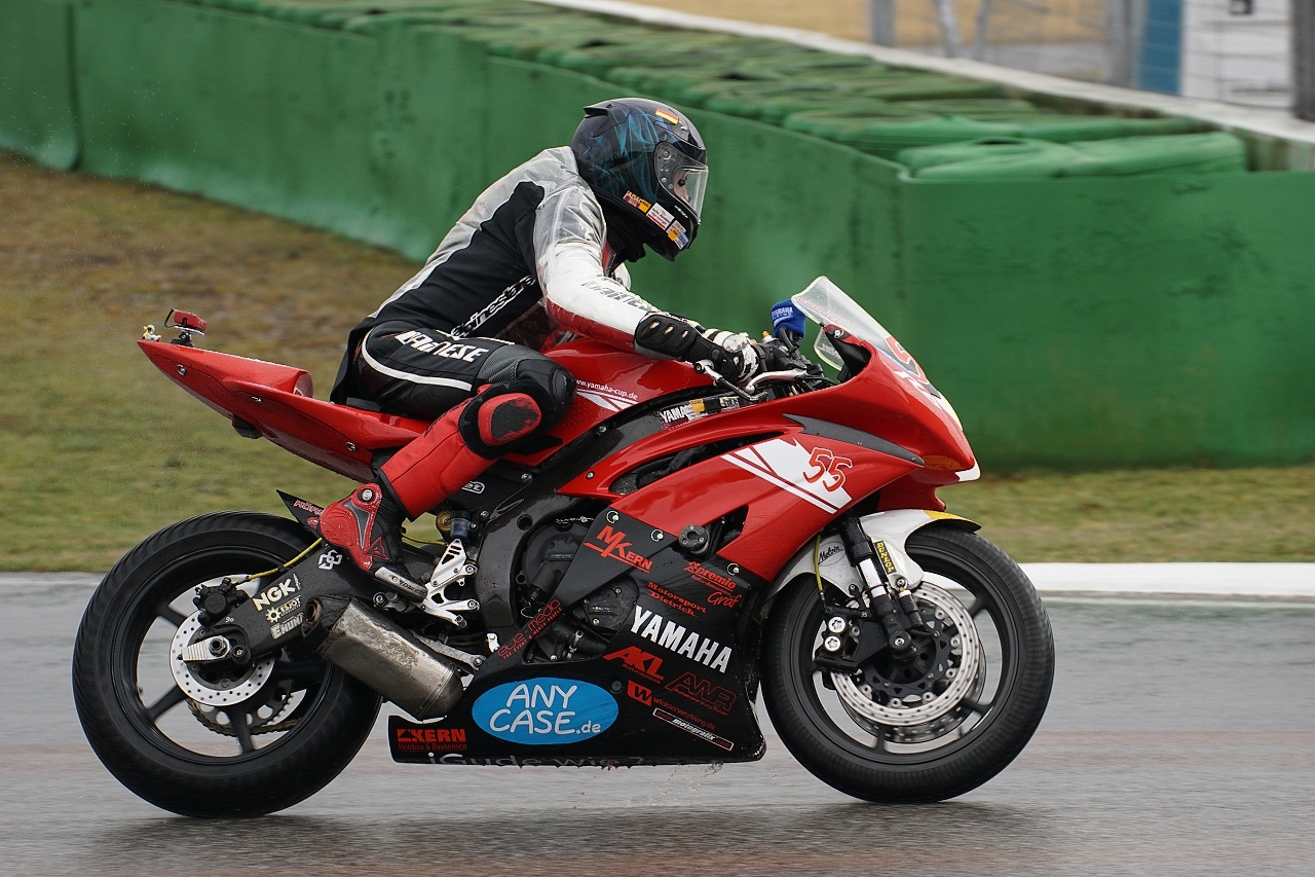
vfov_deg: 5.7
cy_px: 438
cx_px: 658
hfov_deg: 8.6
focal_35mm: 240
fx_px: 8765
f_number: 5.6
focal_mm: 160
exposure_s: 1/640
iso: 320
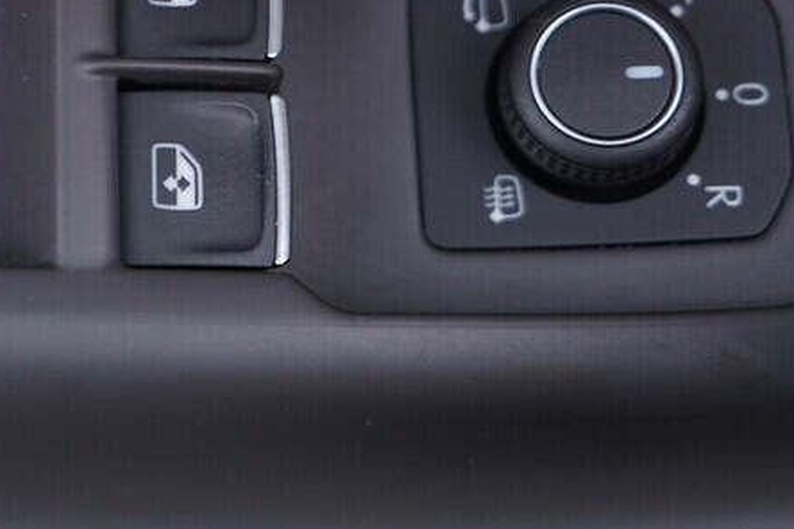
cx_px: 34
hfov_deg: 23.6
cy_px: -8
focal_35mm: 83
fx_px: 1830
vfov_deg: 16.1
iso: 160
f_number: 2.8
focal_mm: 24
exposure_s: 1/40
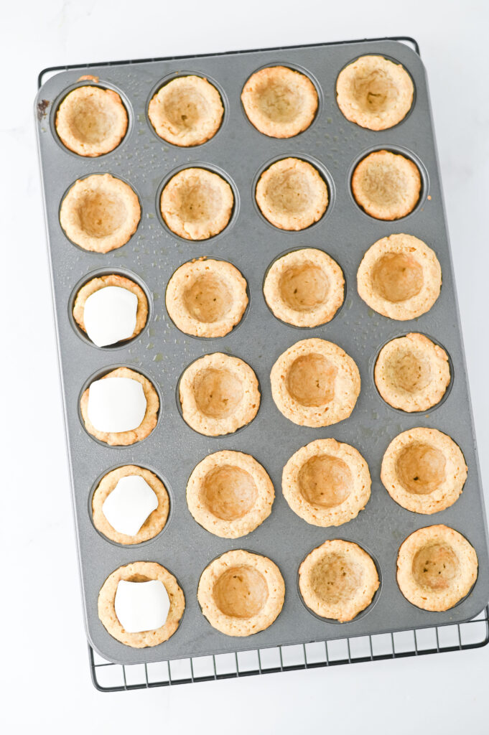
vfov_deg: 39.6
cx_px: 244
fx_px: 1020
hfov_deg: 26.9
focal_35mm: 50
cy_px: 368
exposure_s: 1/160
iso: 200
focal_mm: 50
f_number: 3.2
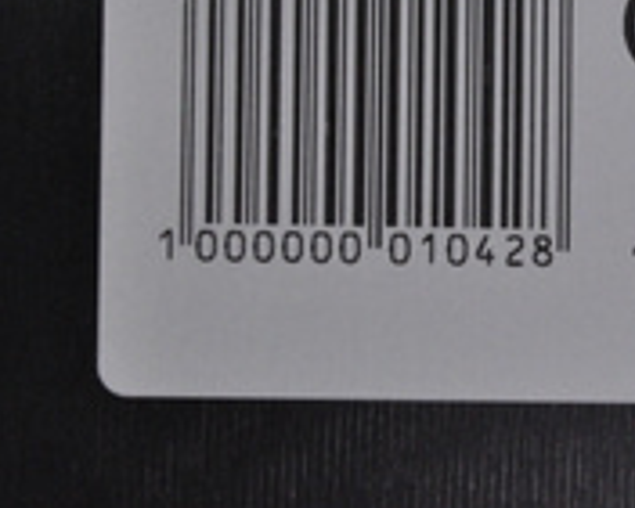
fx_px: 7112
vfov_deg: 4.1
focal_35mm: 378
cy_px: 27
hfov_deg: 5.1
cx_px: 520
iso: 3200
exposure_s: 1/125
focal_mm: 105
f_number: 8
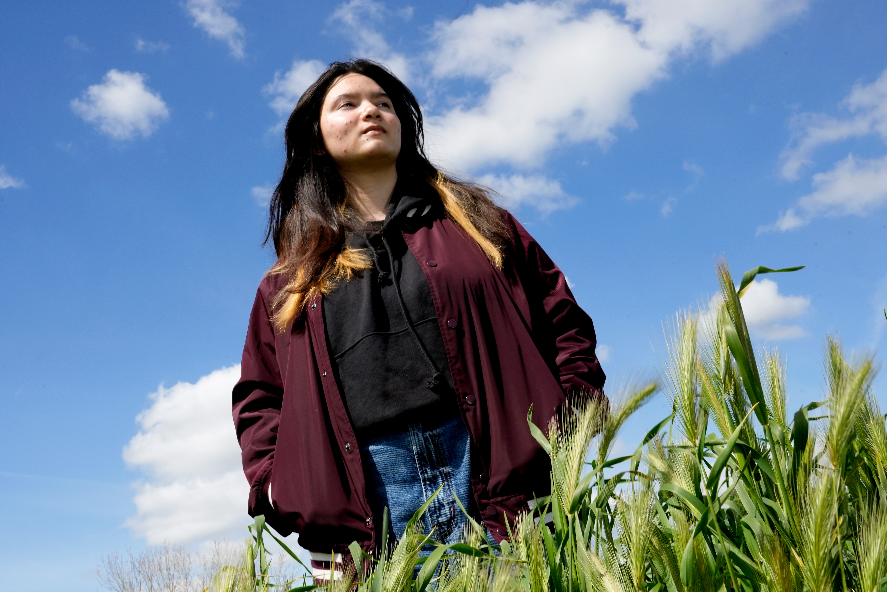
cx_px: 444
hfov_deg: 60.3
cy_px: 296
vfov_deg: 42.3
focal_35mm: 31
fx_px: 764
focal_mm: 31
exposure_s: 1/160
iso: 500
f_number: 22
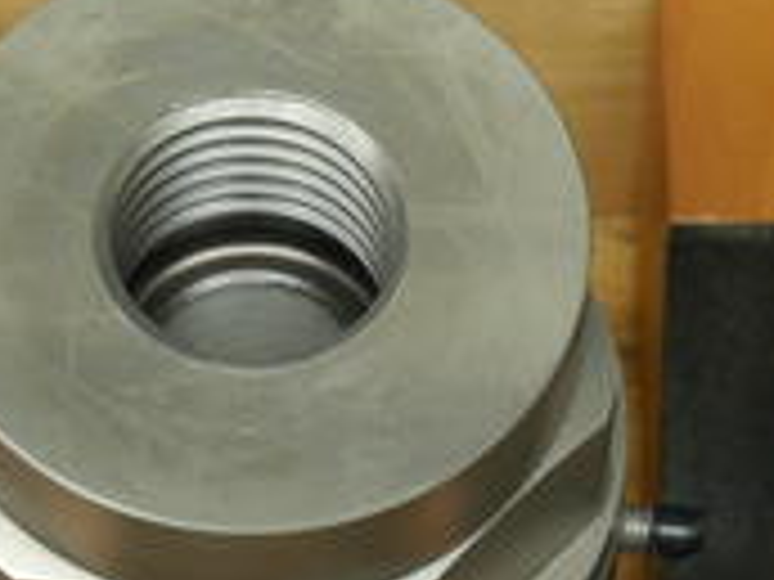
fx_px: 6328
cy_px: 508
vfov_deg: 5.2
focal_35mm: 283
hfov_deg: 7.0
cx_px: 302
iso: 400
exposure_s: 1/4
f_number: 8
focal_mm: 61
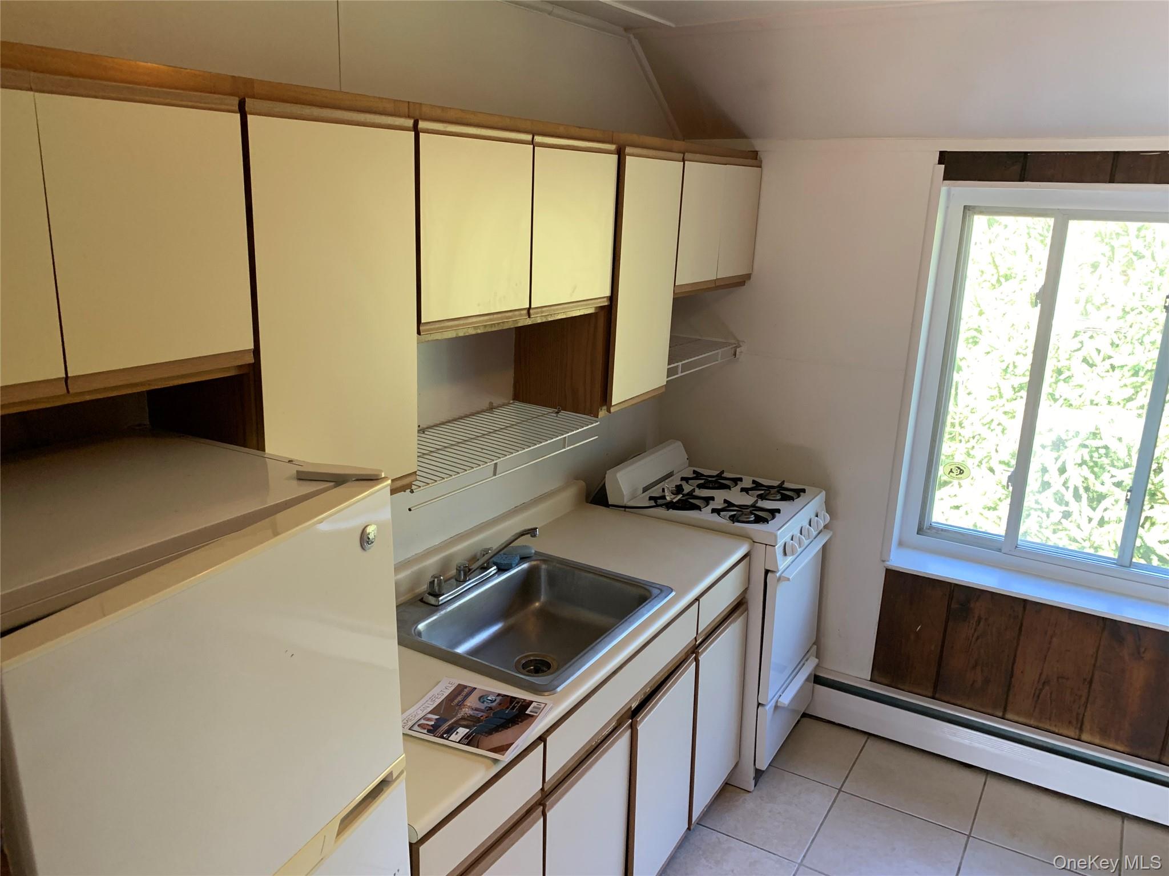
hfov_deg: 67.3
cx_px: 584
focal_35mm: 26
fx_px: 878
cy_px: 438
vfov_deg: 53.1
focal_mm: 4.25
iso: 160
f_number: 1.8
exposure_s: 1/60
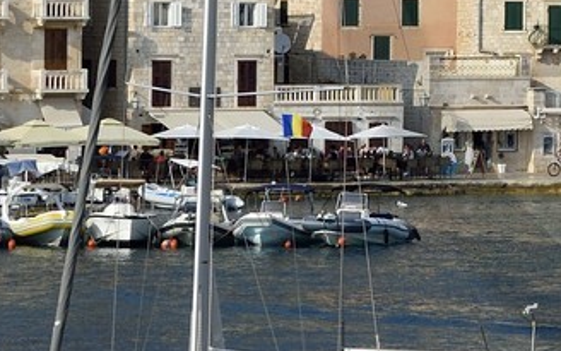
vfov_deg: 3.8
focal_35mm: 348
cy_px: -203
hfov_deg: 5.9
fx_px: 5321
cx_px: 1001
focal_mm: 70
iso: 200
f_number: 9
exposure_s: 1/800
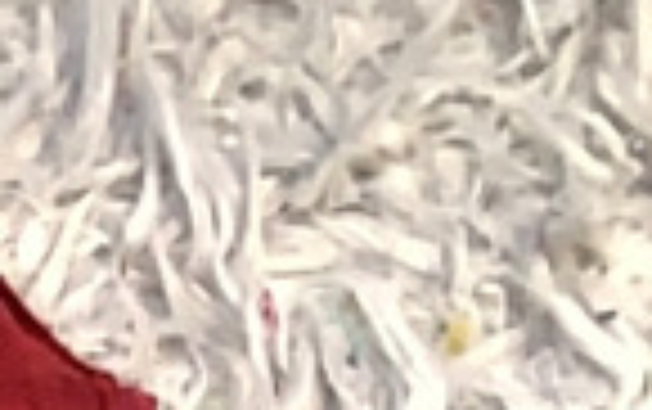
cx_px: -805
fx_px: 3647
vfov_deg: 4.8
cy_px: 2325
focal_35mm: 205
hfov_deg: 9.3
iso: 125
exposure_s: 1/100
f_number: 1.8
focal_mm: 4.25
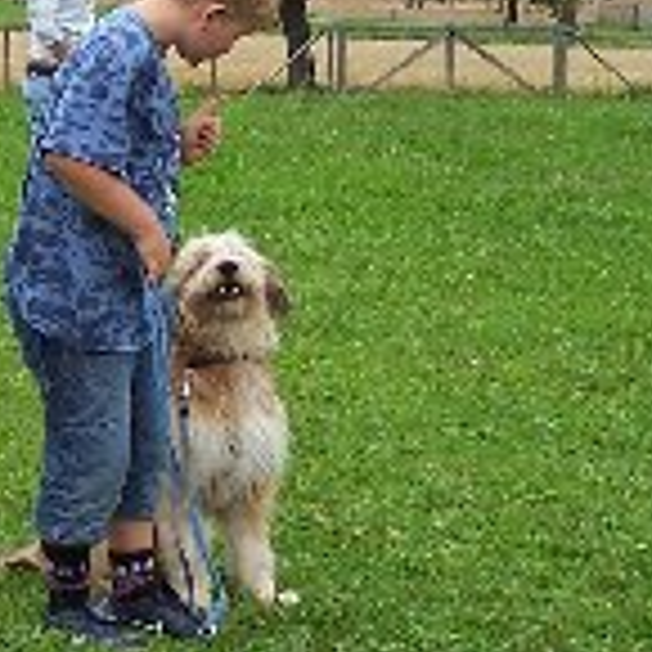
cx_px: 121
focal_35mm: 124
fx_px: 2642
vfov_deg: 14.0
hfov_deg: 14.0
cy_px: 135
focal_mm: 5.6
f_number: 2.7
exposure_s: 1/350
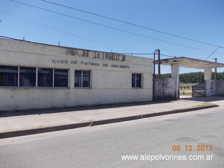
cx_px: 112
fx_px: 181
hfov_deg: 63.5
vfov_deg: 49.7
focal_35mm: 28
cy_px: 84
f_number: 5.4
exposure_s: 1/400
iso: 80
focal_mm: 4
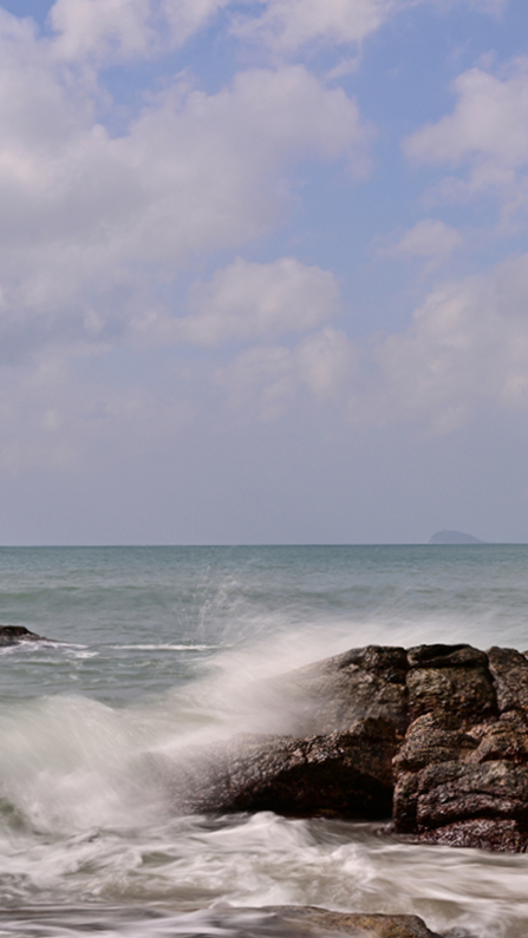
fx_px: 1693
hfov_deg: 17.1
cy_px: 467
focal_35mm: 68
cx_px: 592
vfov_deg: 31.0
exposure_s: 1/3
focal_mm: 43
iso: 64
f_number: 13
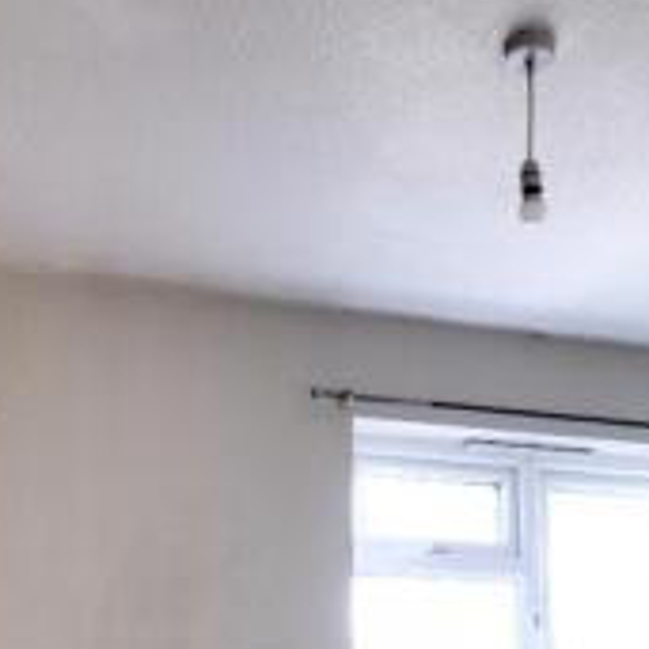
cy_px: 736
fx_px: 1103
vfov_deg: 29.2
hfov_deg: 32.6
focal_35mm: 52
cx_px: 402
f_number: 4
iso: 640
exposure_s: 1/15
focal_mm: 10.5
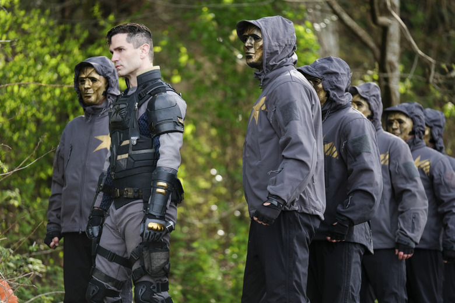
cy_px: 152
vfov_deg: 7.1
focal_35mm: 194
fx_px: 2452
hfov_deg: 10.6
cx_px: 228
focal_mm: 129.2
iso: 200
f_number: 2.8
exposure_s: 1/500
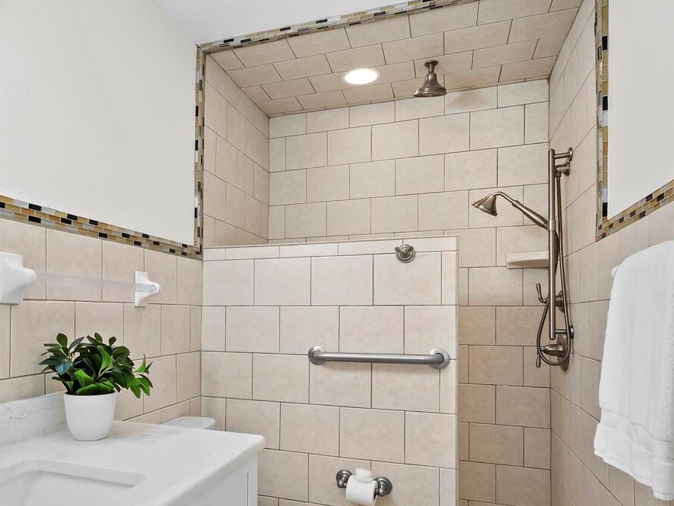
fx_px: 487
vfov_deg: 54.4
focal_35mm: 25
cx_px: 224
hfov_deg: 67.5
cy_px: 312
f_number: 11
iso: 320
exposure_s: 1/4
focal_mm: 7
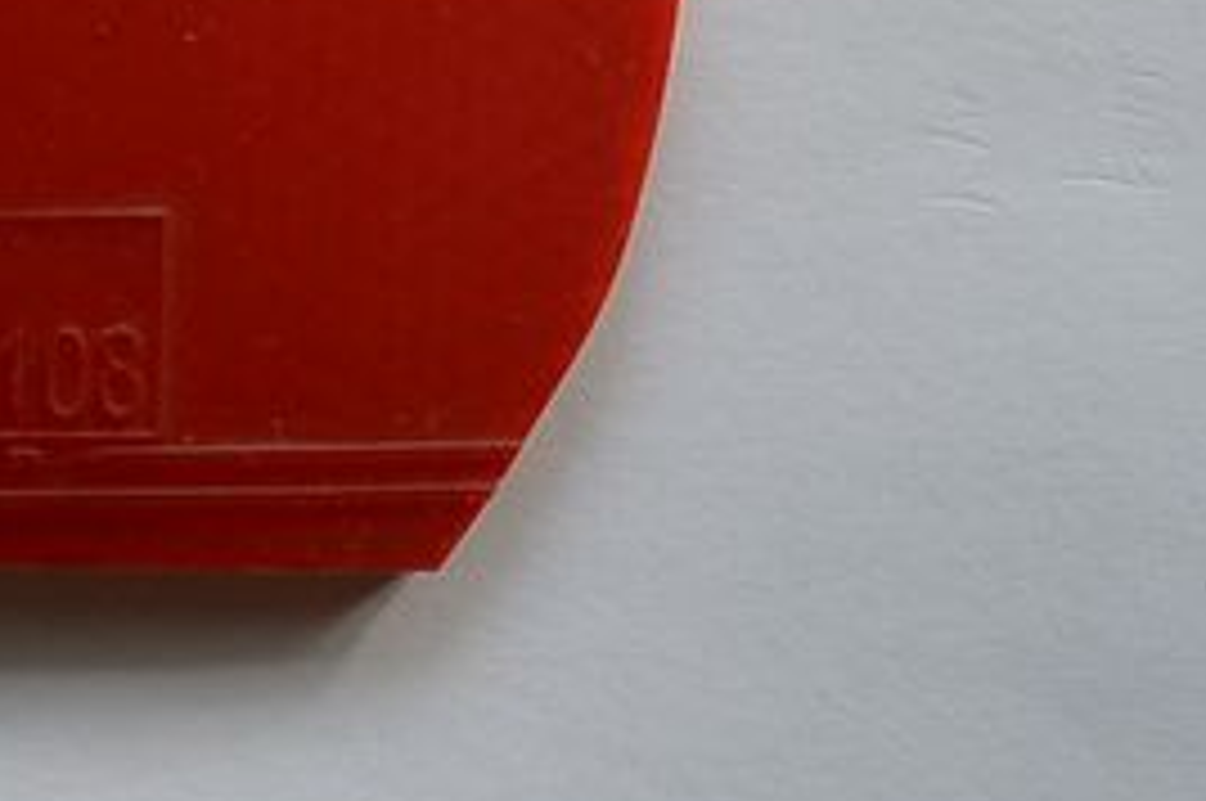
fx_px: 5253
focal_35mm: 157
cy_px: -655
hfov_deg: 12.4
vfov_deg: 8.4
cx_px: -612
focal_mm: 28
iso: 200
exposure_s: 1/60
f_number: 6.3
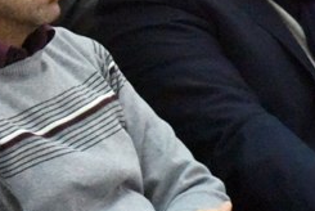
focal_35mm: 438
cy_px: 11
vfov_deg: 3.1
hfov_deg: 4.7
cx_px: 42
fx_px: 3837
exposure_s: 1/400
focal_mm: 105
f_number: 10
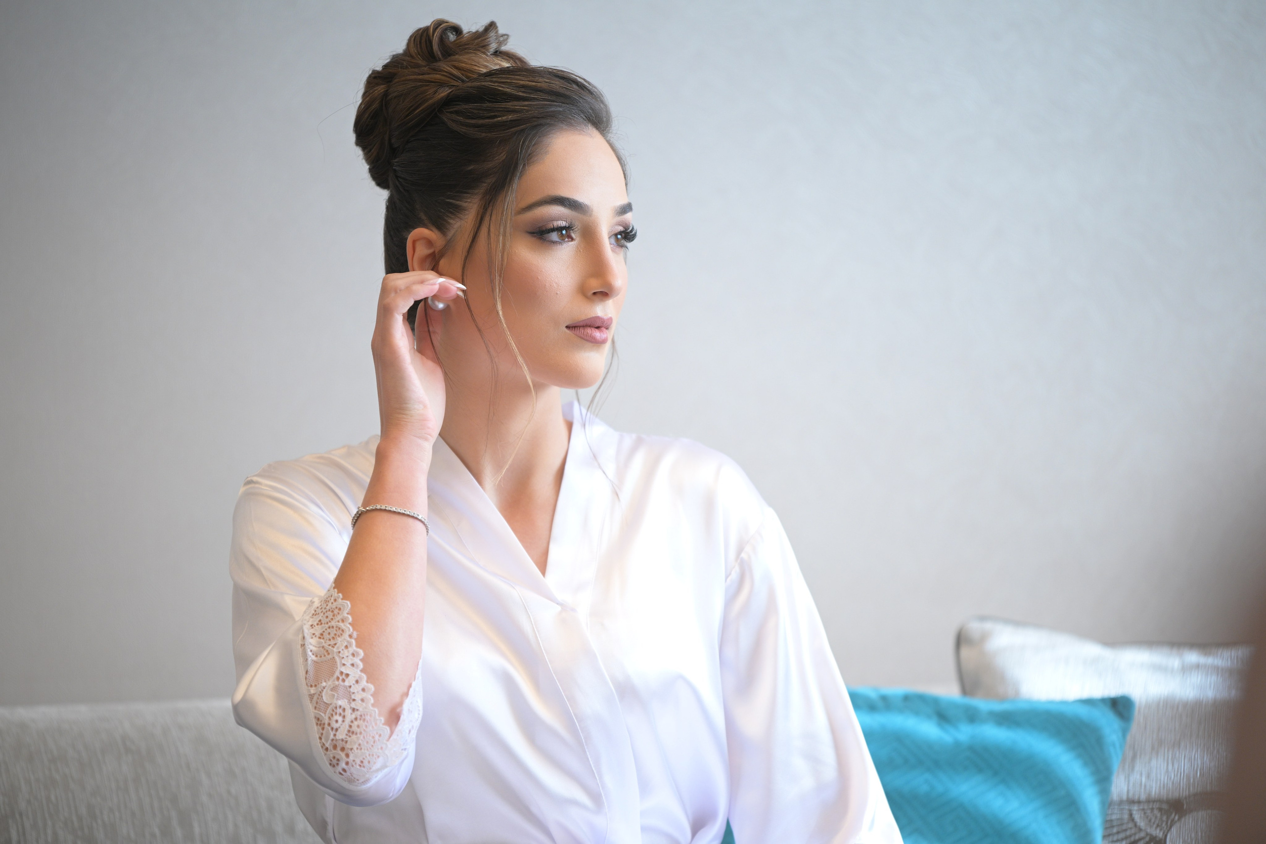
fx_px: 7033
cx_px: 633
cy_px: 422
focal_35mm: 200
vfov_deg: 6.9
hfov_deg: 10.3
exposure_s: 1/250
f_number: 2.8
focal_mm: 200
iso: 640
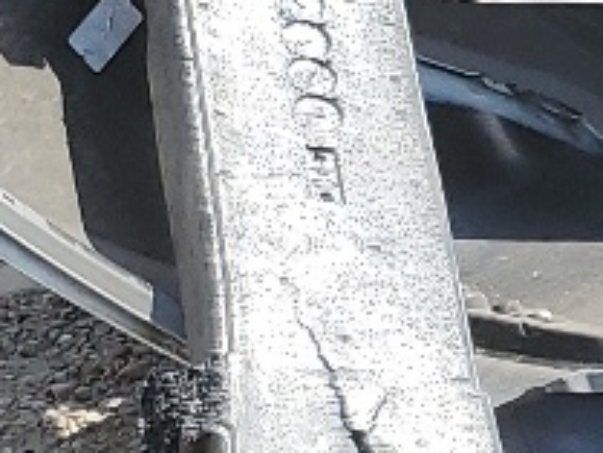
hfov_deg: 9.0
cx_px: 1451
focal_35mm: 199
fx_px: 3469
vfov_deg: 7.5
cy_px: 398
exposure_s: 1/1667
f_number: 1.5
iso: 50
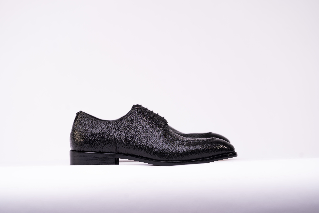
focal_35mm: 198
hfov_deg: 10.4
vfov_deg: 6.9
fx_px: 1754
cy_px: 106
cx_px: 160
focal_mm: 198
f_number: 5
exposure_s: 1/100
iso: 100
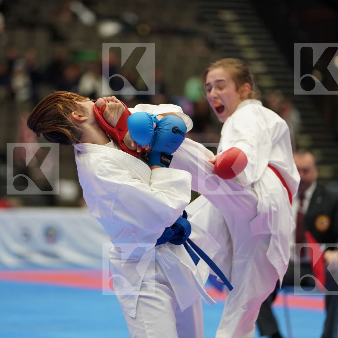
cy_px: 169
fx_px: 2132
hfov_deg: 9.1
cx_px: 129
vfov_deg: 9.1
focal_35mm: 193
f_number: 2.8
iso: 2500
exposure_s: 1/1000
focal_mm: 151
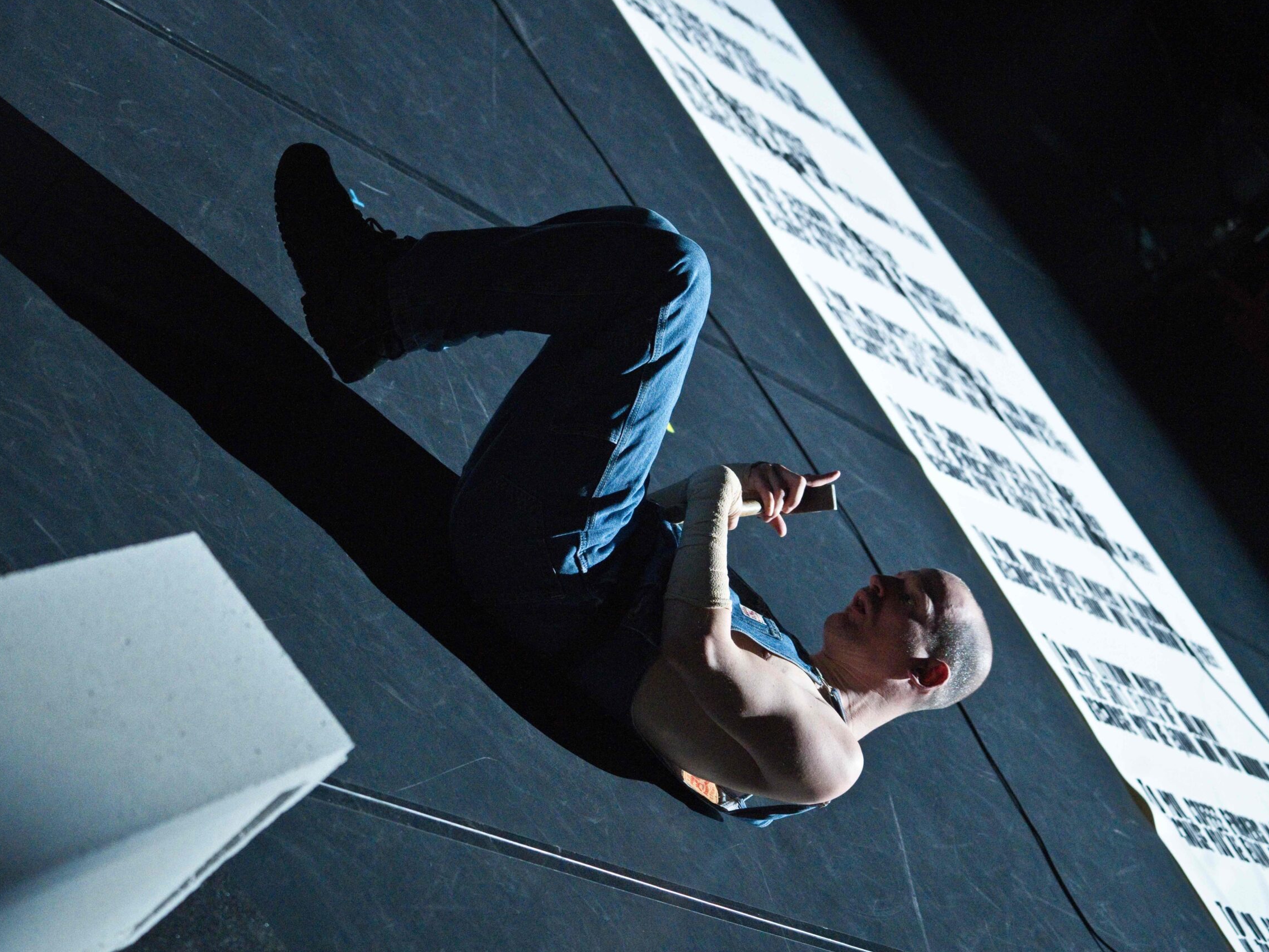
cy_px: 476
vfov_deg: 19.4
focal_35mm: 76
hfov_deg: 25.6
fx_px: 2786
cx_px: 554
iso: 1600
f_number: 4
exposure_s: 1/80
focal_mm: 70
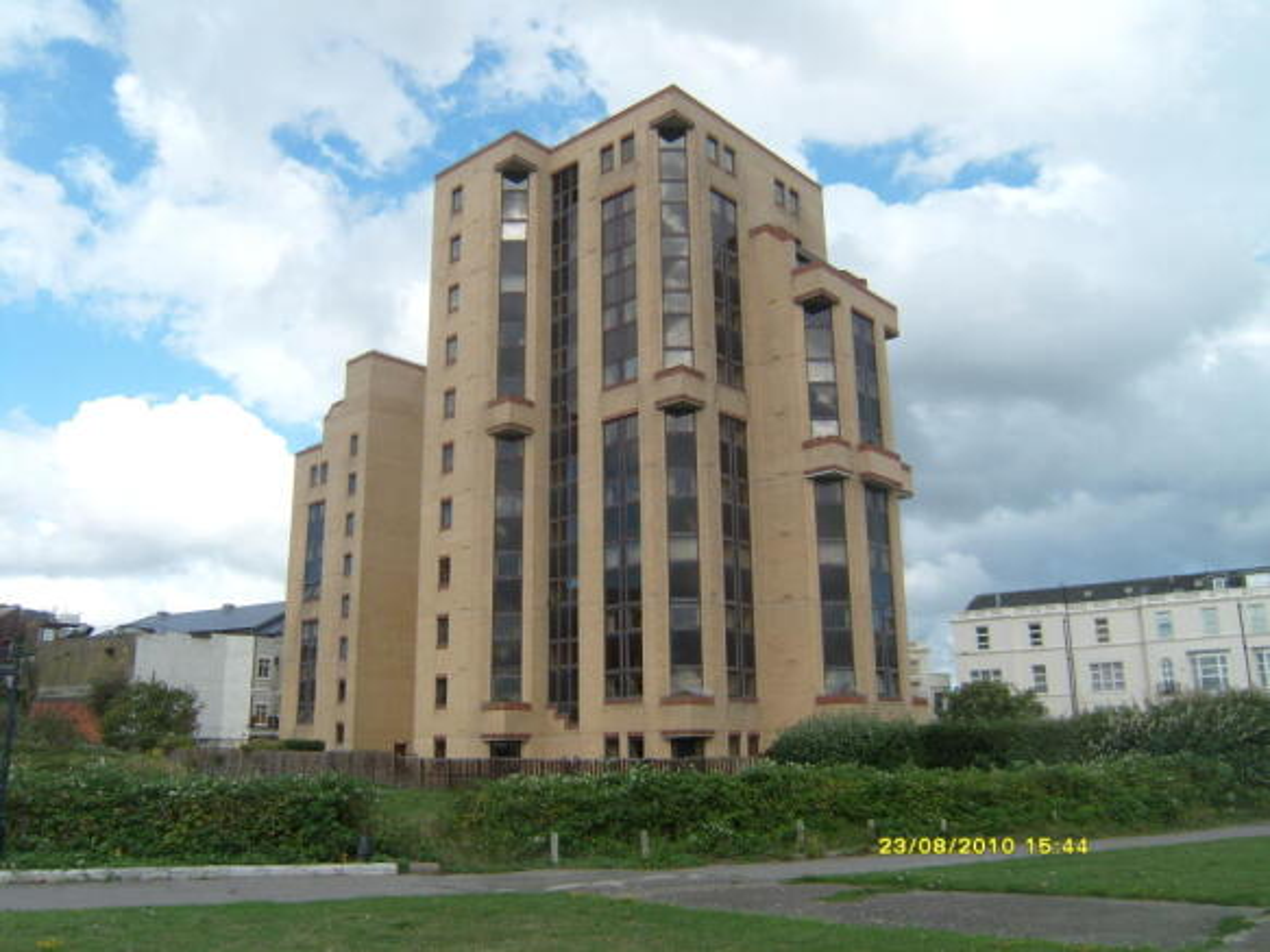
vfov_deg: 49.7
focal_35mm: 28
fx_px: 1027
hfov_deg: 63.5
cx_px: 635
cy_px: 476
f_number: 5.6
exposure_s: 1/350
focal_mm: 4.7
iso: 80
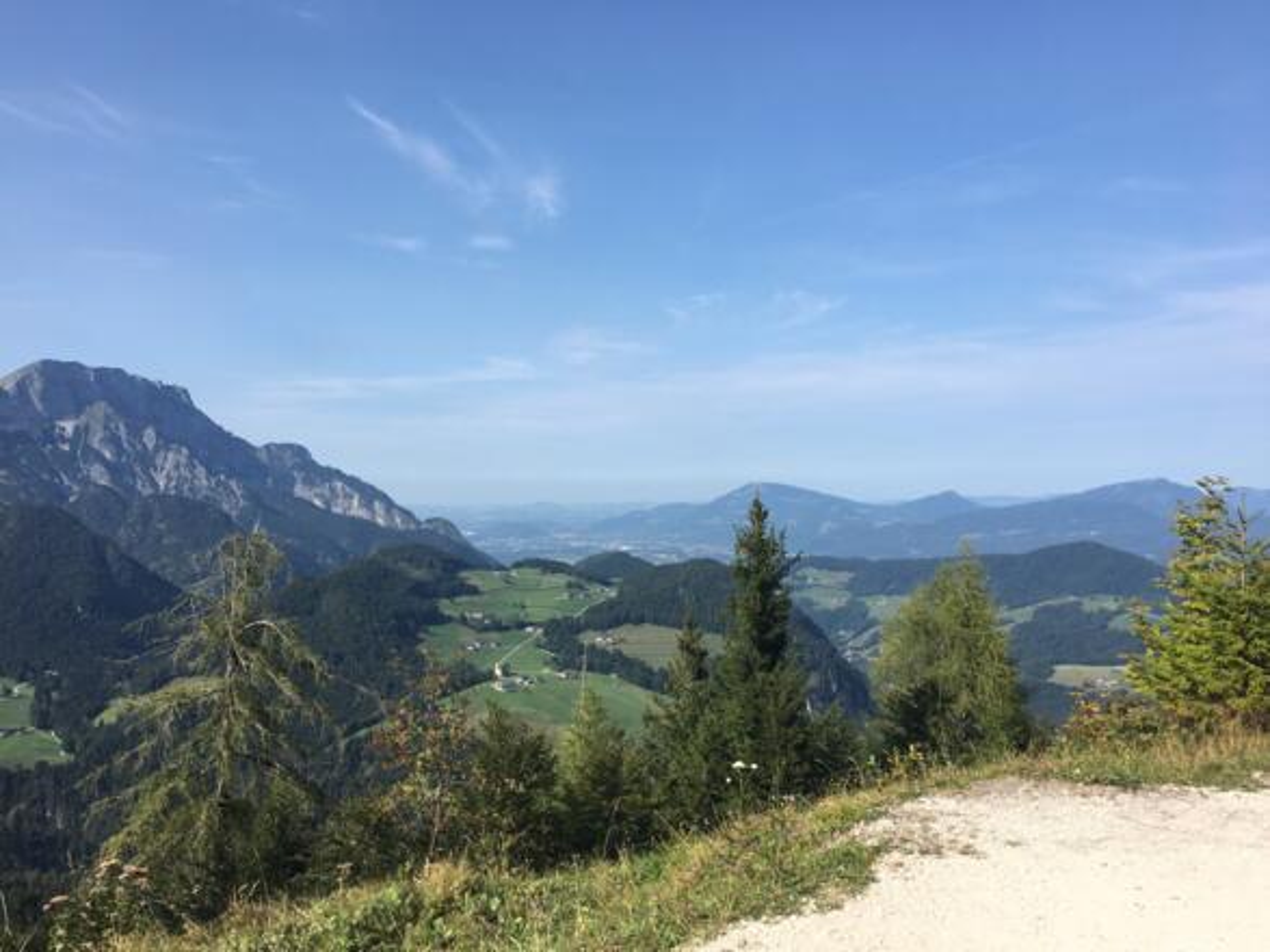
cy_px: 476
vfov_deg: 48.2
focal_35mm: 29
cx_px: 635
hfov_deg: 61.7
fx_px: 1064
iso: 25
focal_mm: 4.15
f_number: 2.2
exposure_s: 1/1425
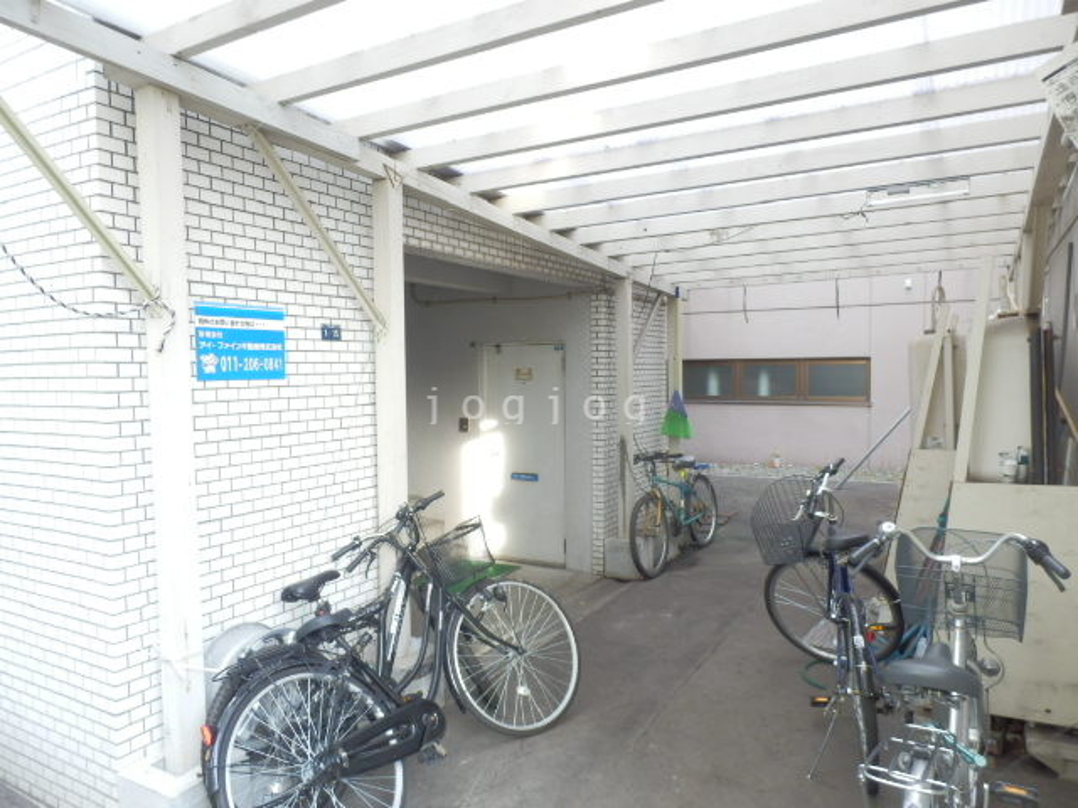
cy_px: 404
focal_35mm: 24
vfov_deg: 56.8
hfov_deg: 71.6
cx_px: 539
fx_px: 747
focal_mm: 4.2
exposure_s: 1/30
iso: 125
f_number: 3
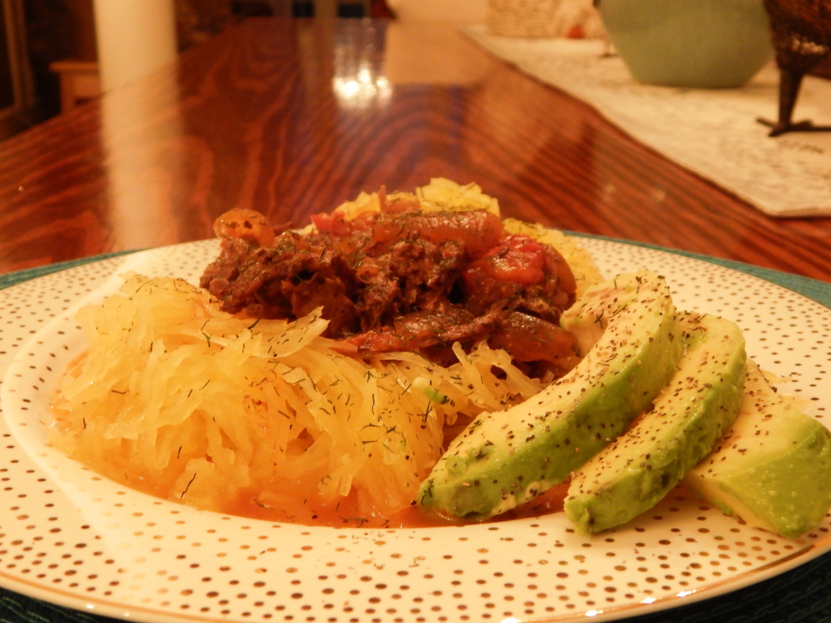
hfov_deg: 43.8
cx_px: 444
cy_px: 338
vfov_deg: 33.6
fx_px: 1032
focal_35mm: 43
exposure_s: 1/20
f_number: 3.4
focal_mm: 6.8
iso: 400
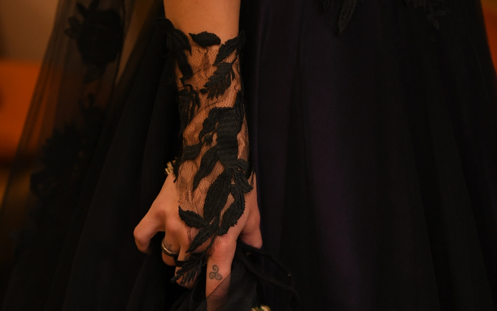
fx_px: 1165
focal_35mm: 86
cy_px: 256
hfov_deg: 24.1
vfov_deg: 15.1
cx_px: 248
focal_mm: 56
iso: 1000
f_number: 2.8
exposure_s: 1/250
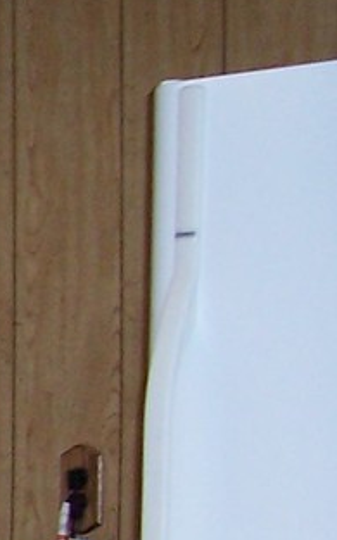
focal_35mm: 166
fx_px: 2445
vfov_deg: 12.3
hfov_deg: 6.7
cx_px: -852
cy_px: 659
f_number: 2.7
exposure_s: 1/60
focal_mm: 5.6
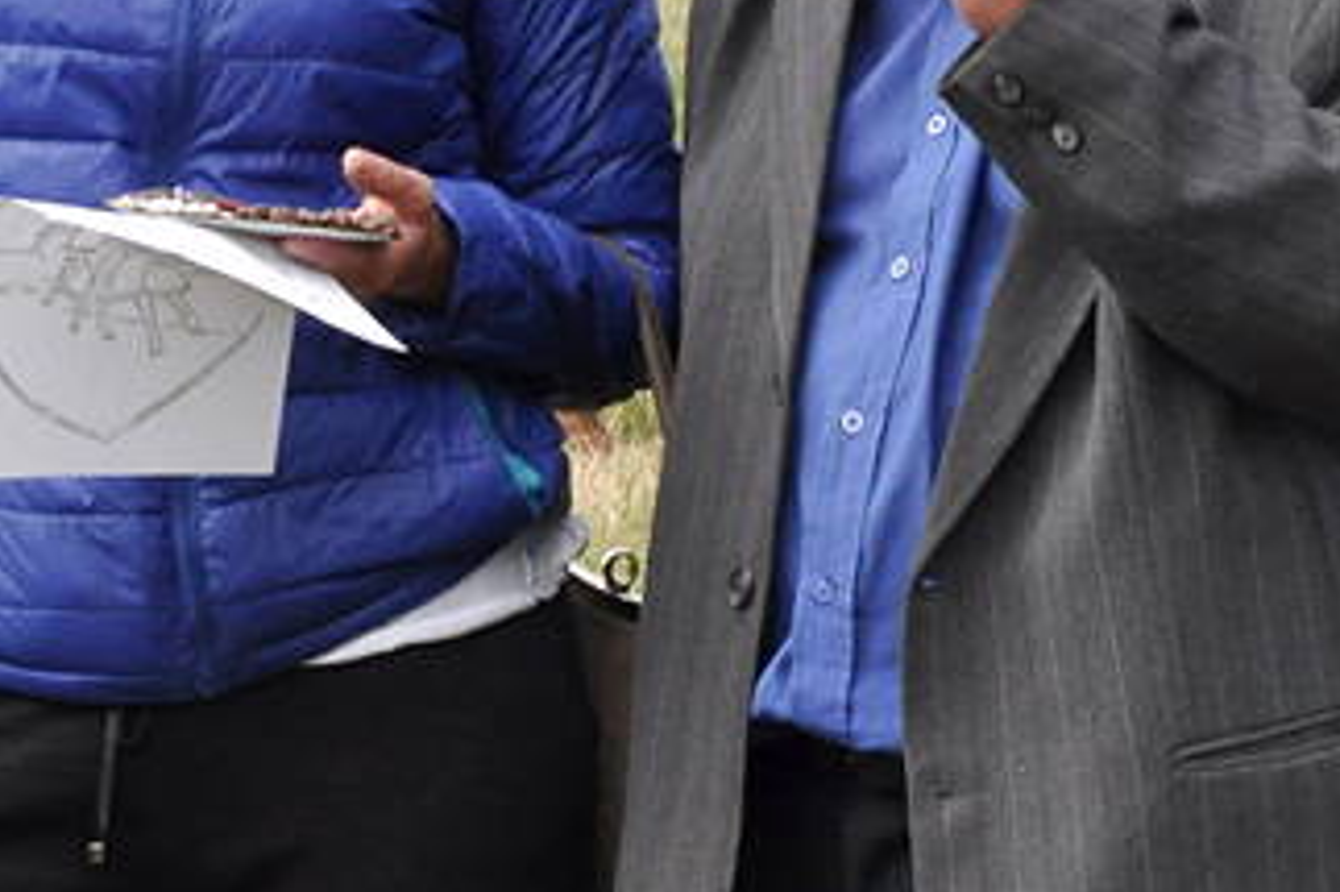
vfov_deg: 4.6
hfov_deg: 7.0
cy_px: 19
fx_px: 11023
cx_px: 564
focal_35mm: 296
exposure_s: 1/160
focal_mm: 75
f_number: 20
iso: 1250
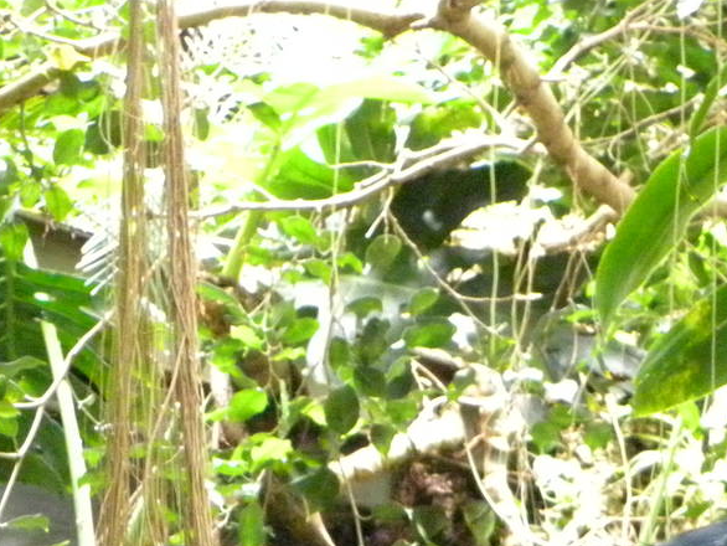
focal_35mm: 232
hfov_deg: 8.5
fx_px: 4874
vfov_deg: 6.4
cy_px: 741
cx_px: 819
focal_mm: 15.1
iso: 800
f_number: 4.5
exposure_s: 1/8.1
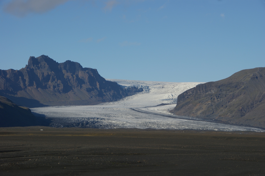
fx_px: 827
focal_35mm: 112
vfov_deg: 12.2
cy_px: 88
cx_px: 132
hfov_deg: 18.2
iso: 100
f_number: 13
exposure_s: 1/250
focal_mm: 75
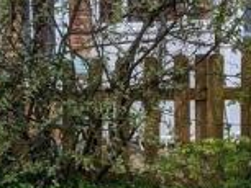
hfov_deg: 19.0
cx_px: 88
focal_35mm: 103
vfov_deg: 14.4
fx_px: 747
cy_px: 119
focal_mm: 4.44
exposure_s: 1/1675
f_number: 1.8
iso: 40
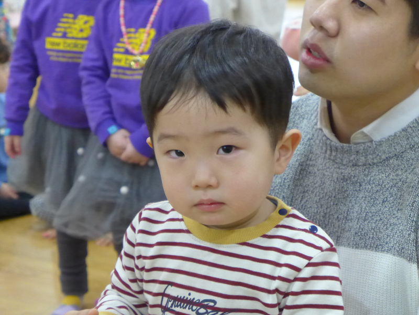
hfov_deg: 21.8
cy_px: 158
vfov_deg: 16.4
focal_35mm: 90
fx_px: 1089
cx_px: 210
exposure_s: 1/320
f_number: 2.3
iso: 1600
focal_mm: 17.7
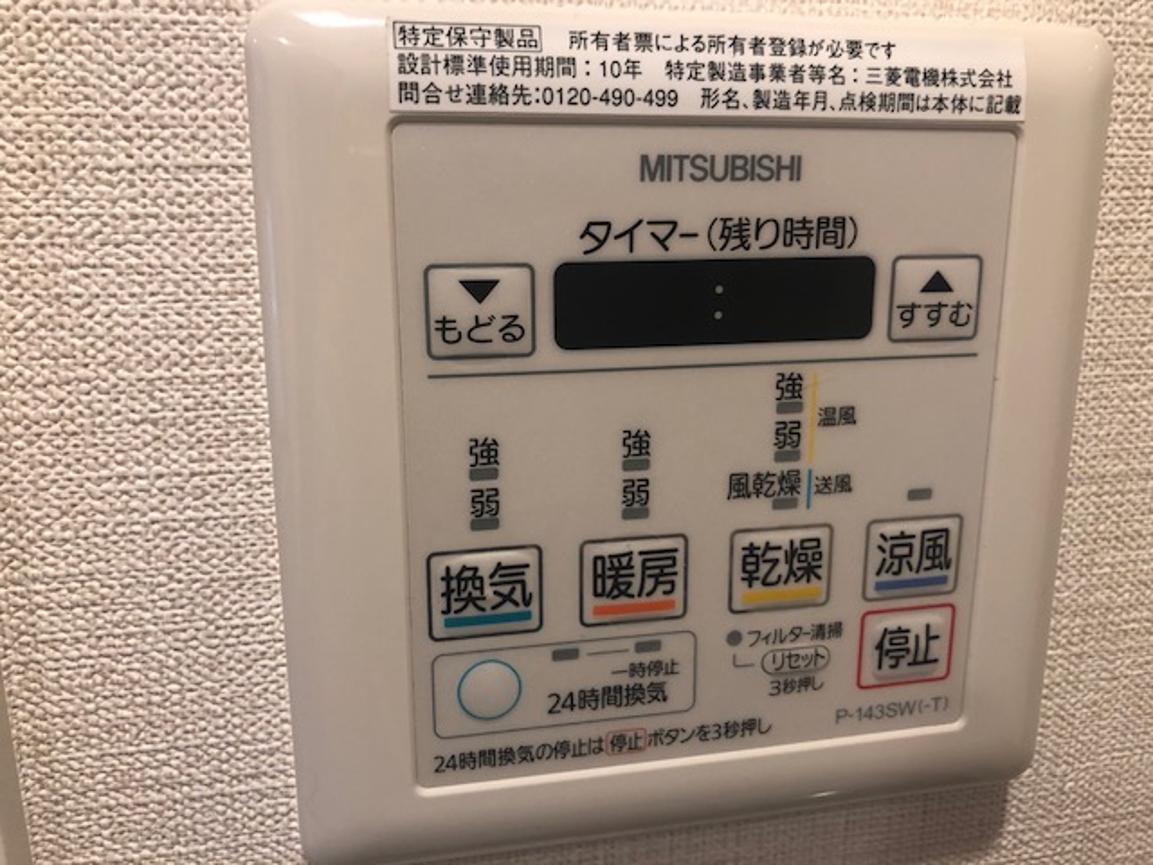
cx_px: 576
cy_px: 432
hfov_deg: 63.4
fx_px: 933
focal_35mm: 28
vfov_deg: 49.7
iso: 32
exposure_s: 1/25
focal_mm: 3.99
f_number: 1.8
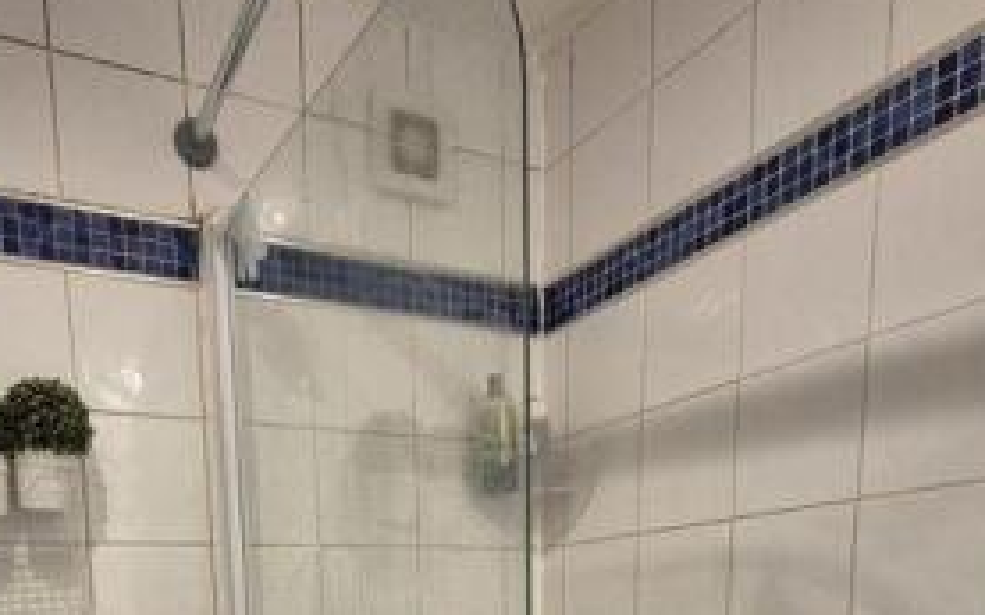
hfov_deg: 63.6
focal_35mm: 29
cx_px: 361
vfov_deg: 34.0
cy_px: 752
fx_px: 778
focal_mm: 2.2
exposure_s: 1/50
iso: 640
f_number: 2.2
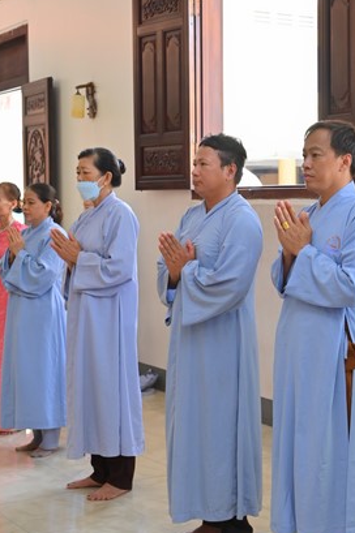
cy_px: 266
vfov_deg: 28.9
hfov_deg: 19.4
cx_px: 237
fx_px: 1037
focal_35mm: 70
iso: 1000
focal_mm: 44
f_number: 5.6
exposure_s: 1/125
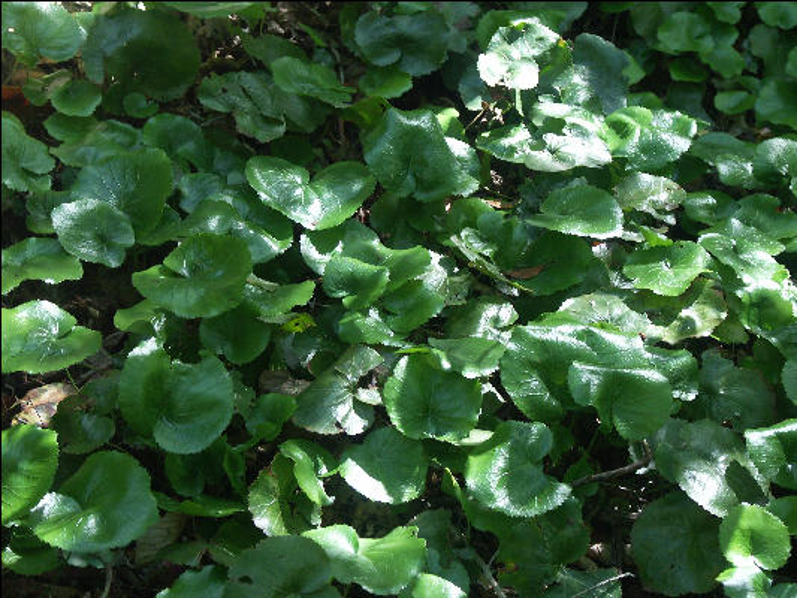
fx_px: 2395
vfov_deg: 14.2
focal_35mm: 104
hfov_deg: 18.9
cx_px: 398
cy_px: 299
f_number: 3.5
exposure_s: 1/80
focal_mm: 25.89
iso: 100
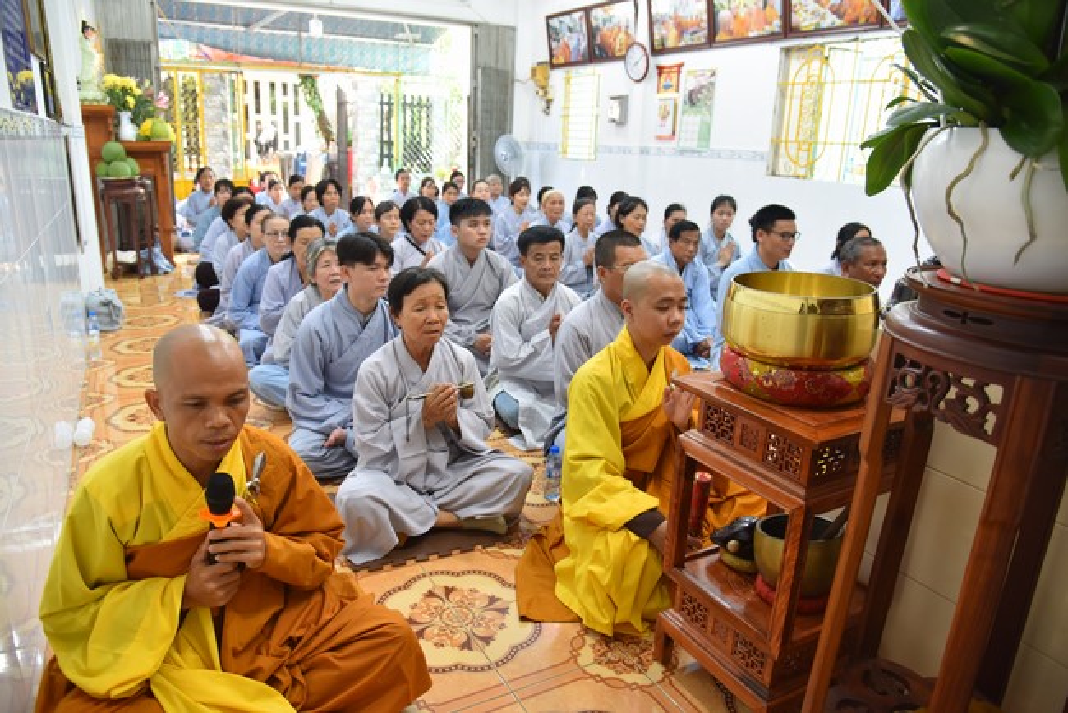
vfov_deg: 53.2
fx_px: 712
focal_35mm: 24
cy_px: 356
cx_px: 534
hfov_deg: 73.7
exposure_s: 1/60
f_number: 4
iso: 900
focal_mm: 24
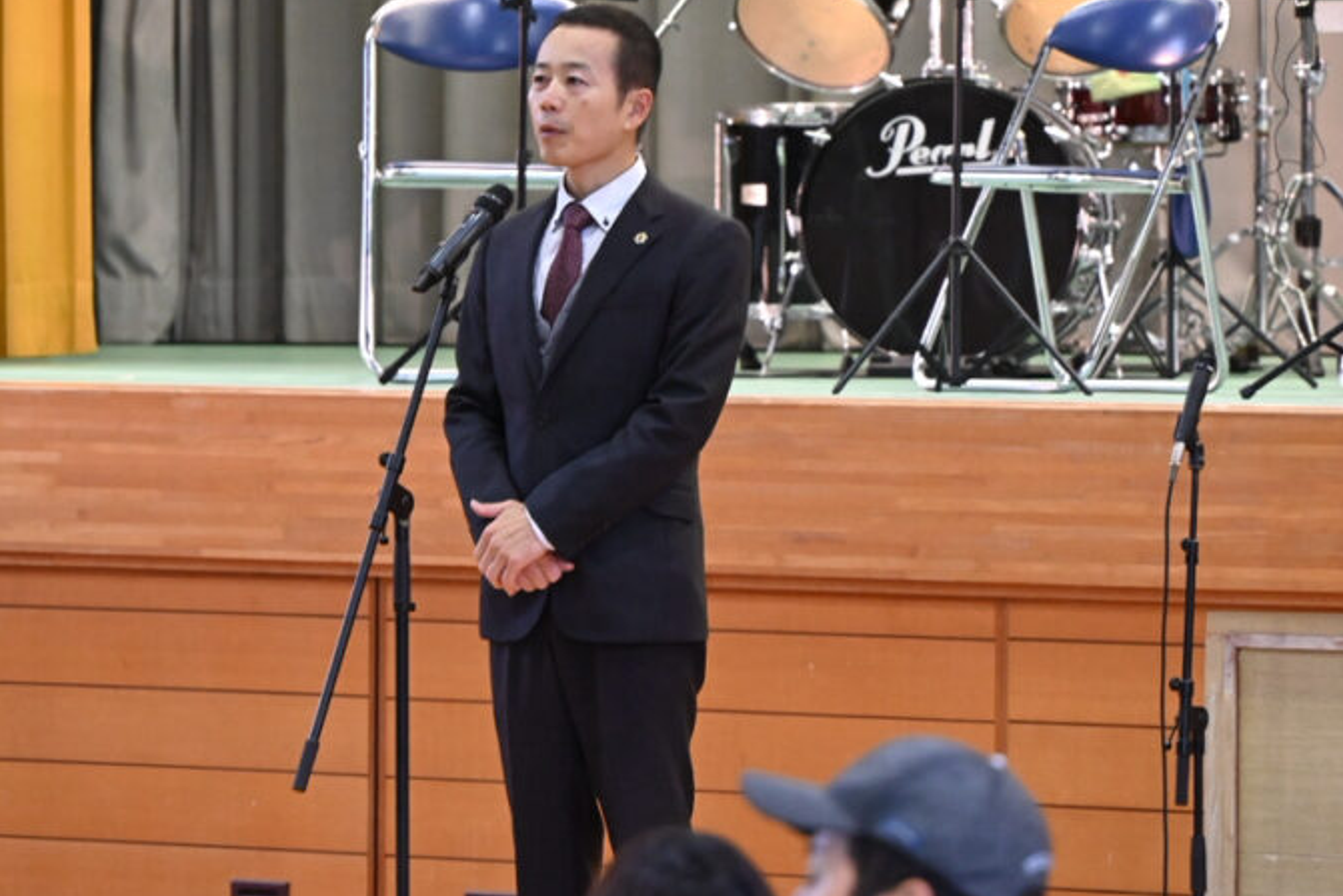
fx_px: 11383
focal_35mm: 305
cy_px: 257
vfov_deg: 4.5
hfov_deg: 6.8
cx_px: 670
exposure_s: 1/125
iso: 5000
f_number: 6.3
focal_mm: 200
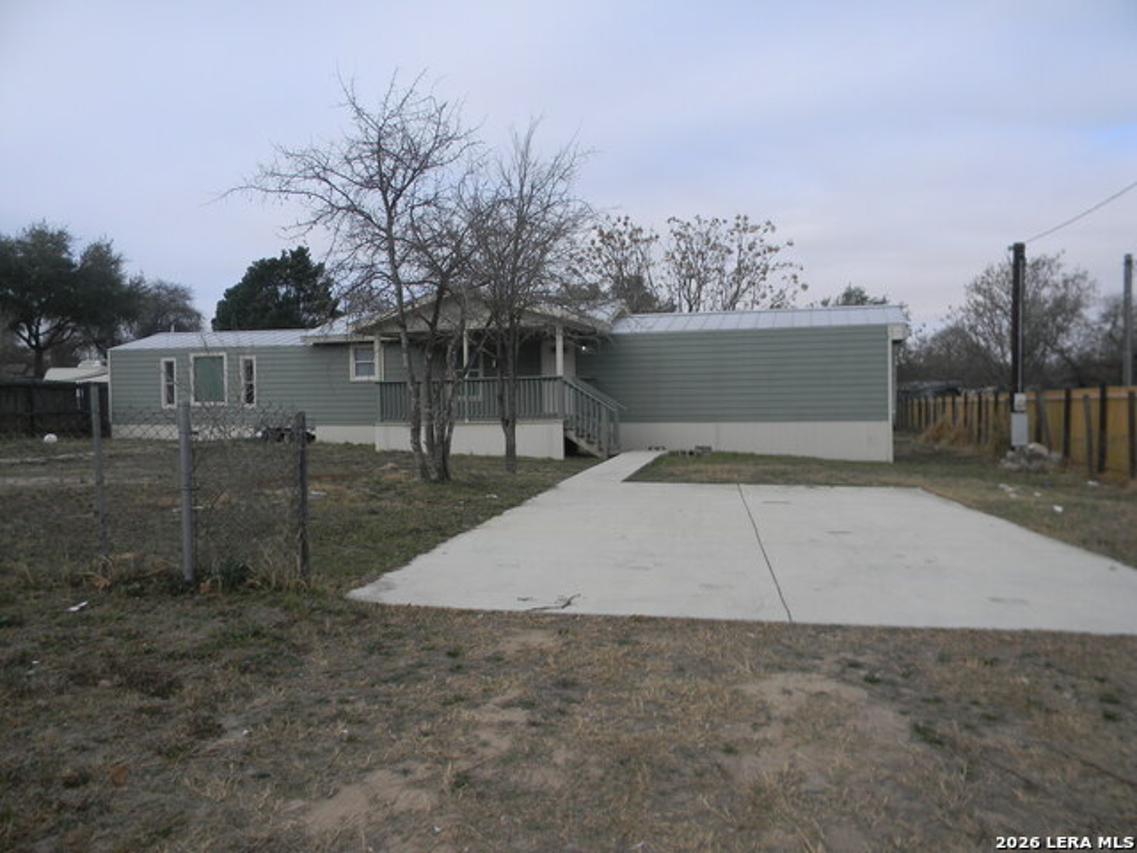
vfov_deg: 49.7
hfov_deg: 63.4
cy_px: 426
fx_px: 920
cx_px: 568
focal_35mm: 28
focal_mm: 5
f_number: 3.5
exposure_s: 1/718
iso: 80
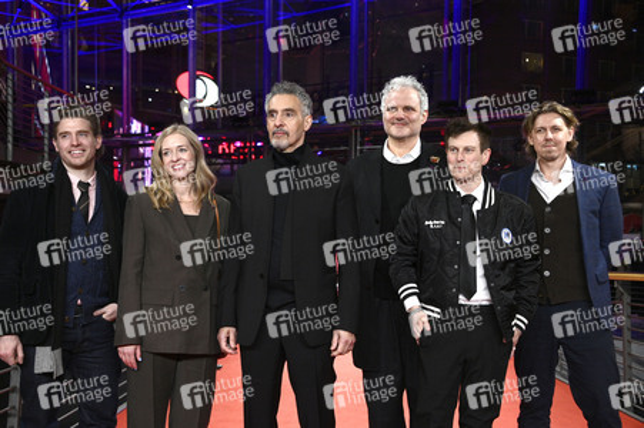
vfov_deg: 28.0
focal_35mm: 48
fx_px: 858
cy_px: 214
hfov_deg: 41.1
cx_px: 322
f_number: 5.6
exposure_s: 1/250
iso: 4000
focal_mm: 48
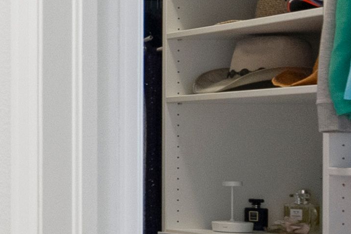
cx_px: -538
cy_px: 172
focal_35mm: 112
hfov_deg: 12.9
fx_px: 1092
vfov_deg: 12.2
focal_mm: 19
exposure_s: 1/6
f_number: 8
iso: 1000
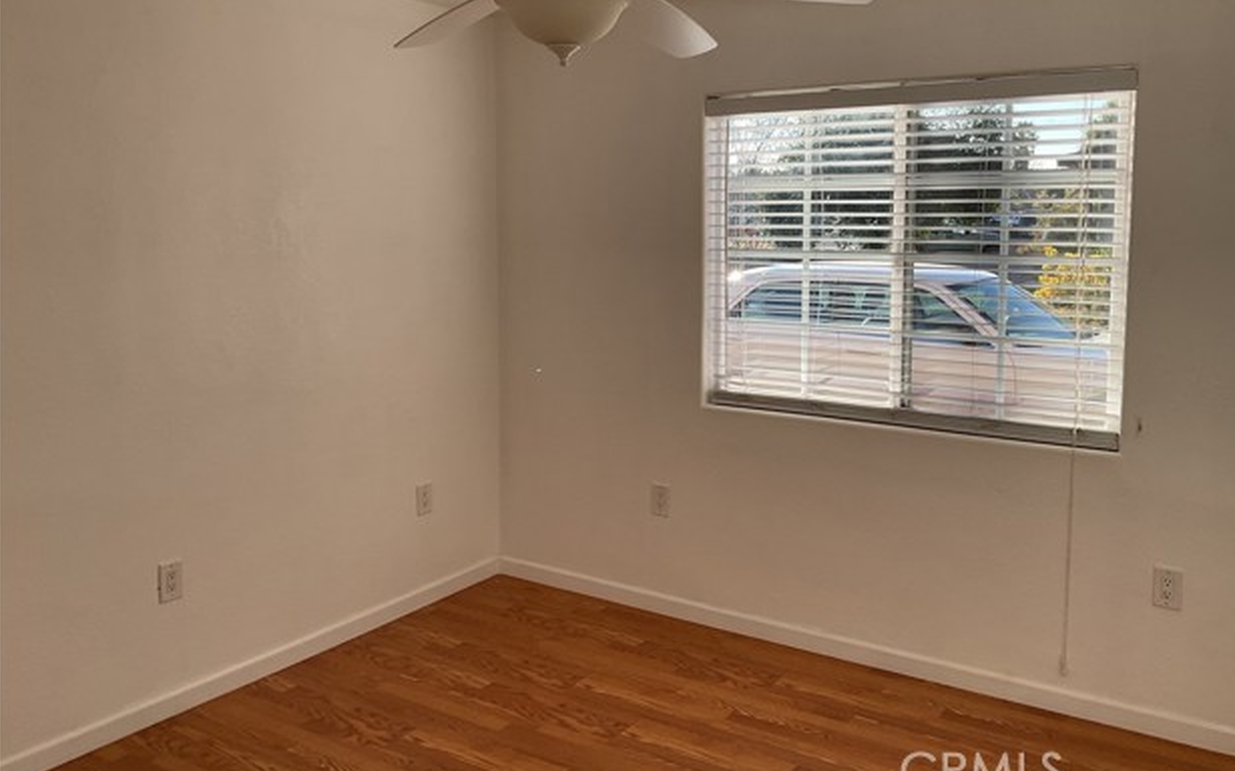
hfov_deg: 59.7
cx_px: 641
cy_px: 317
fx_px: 1077
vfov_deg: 39.3
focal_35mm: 32
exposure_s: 1/194
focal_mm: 3
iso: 16
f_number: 1.8
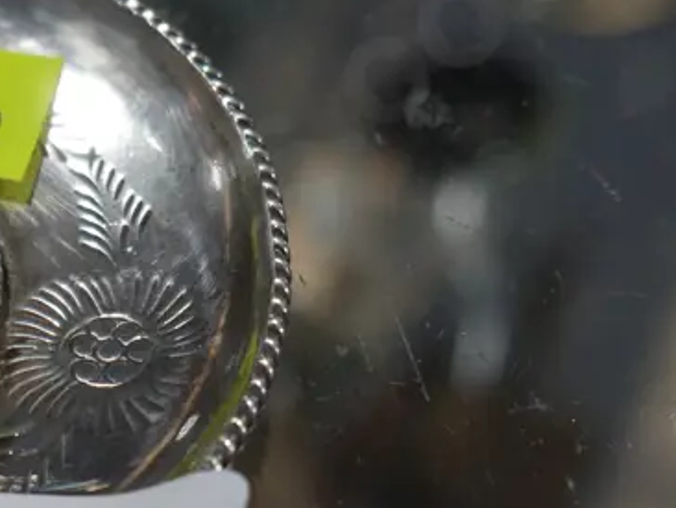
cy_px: 433
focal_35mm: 112
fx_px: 2189
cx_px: -87
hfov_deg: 16.9
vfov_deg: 13.2
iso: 200
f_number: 4.5
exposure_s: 1/100
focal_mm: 20
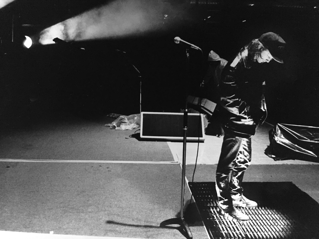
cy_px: 120
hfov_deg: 61.7
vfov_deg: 48.2
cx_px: 160
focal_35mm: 29
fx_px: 267
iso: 1000
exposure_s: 1/15
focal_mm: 4.15
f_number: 2.2
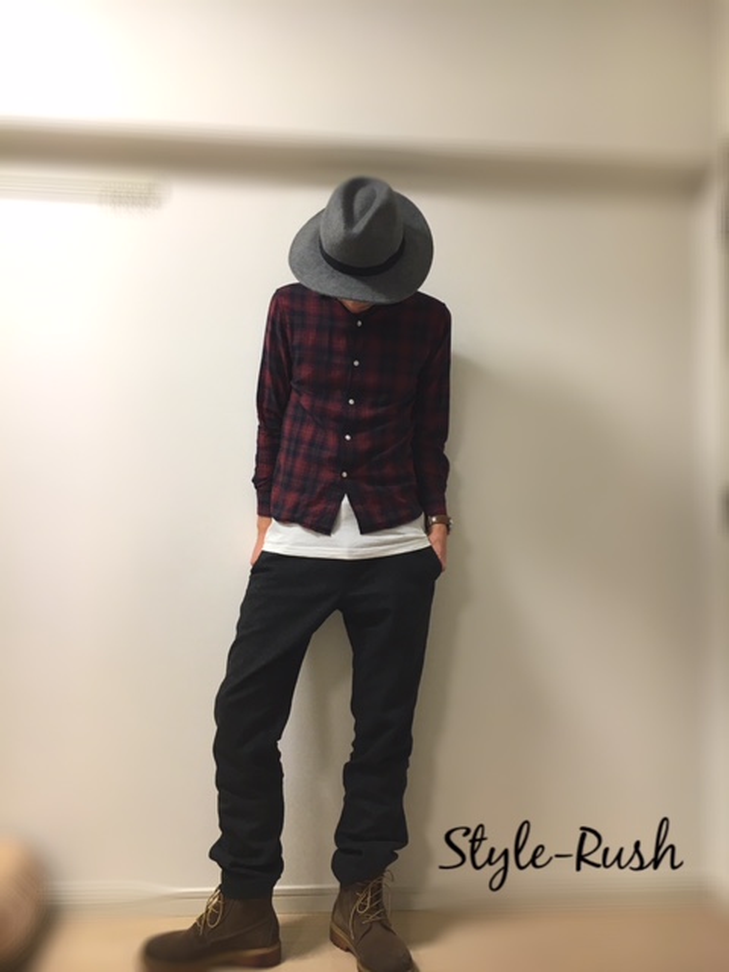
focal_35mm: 29
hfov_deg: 48.2
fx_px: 814
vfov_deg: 61.7
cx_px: 364
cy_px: 486
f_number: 2.2
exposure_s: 1/33
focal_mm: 4.15
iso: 40
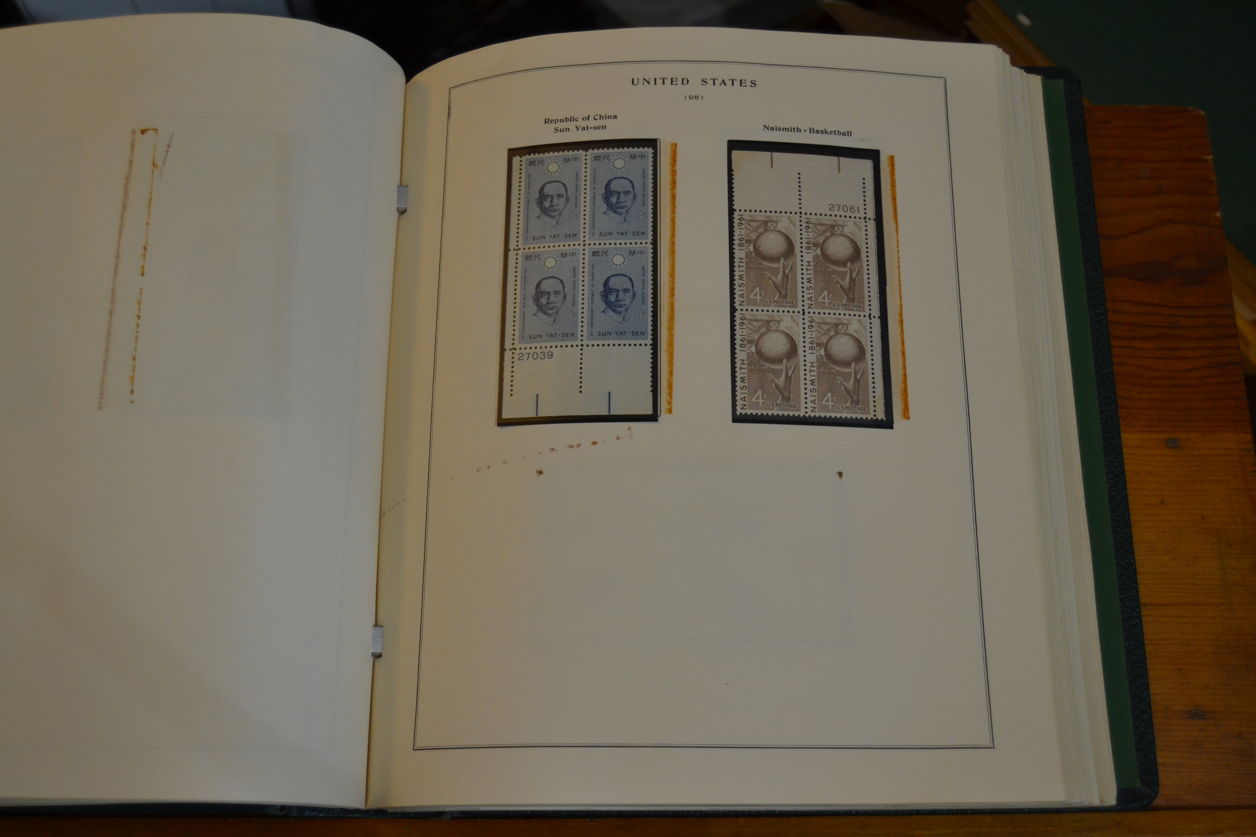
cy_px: 418
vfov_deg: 34.2
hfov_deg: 49.6
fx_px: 1361
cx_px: 628
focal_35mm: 39
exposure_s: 1/60
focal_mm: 26
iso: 900
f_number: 4
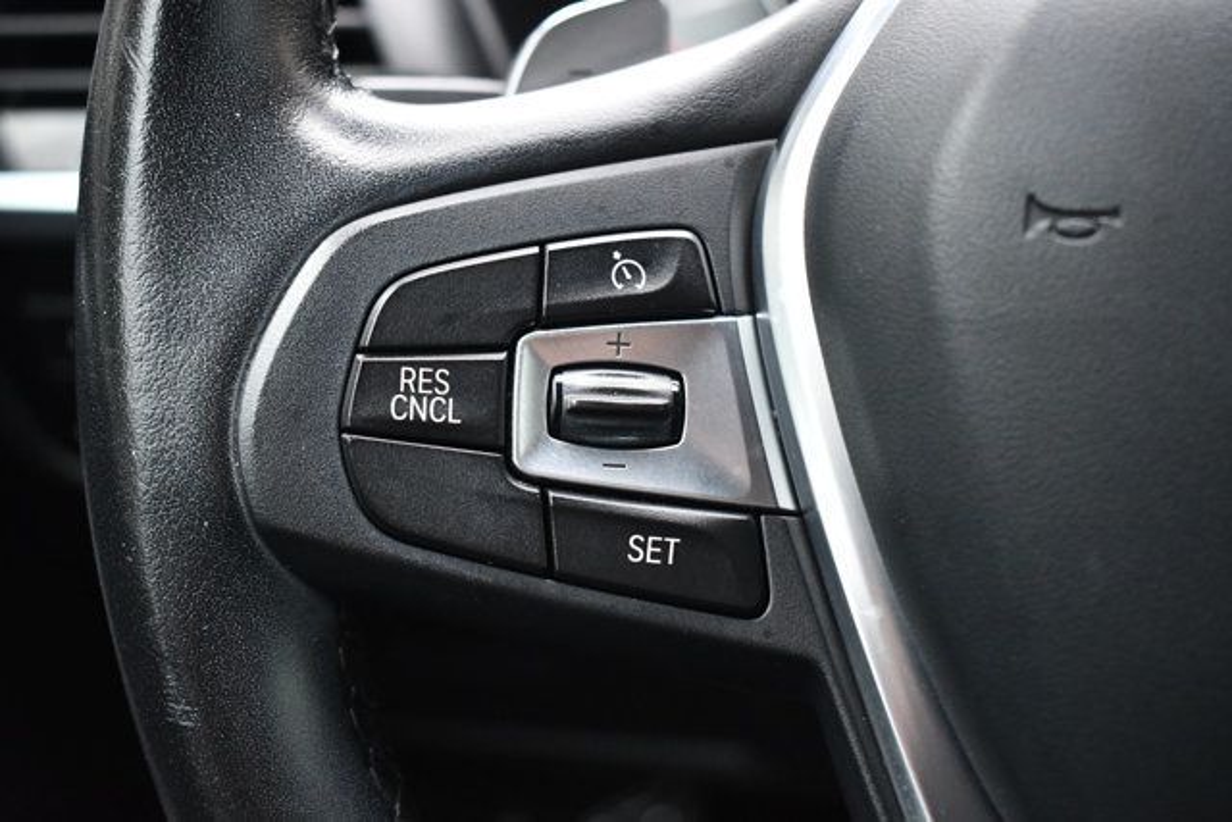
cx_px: 616
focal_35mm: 51
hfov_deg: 38.9
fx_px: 1746
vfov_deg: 26.5
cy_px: 411
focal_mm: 34
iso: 2800
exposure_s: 1/125
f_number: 4.5
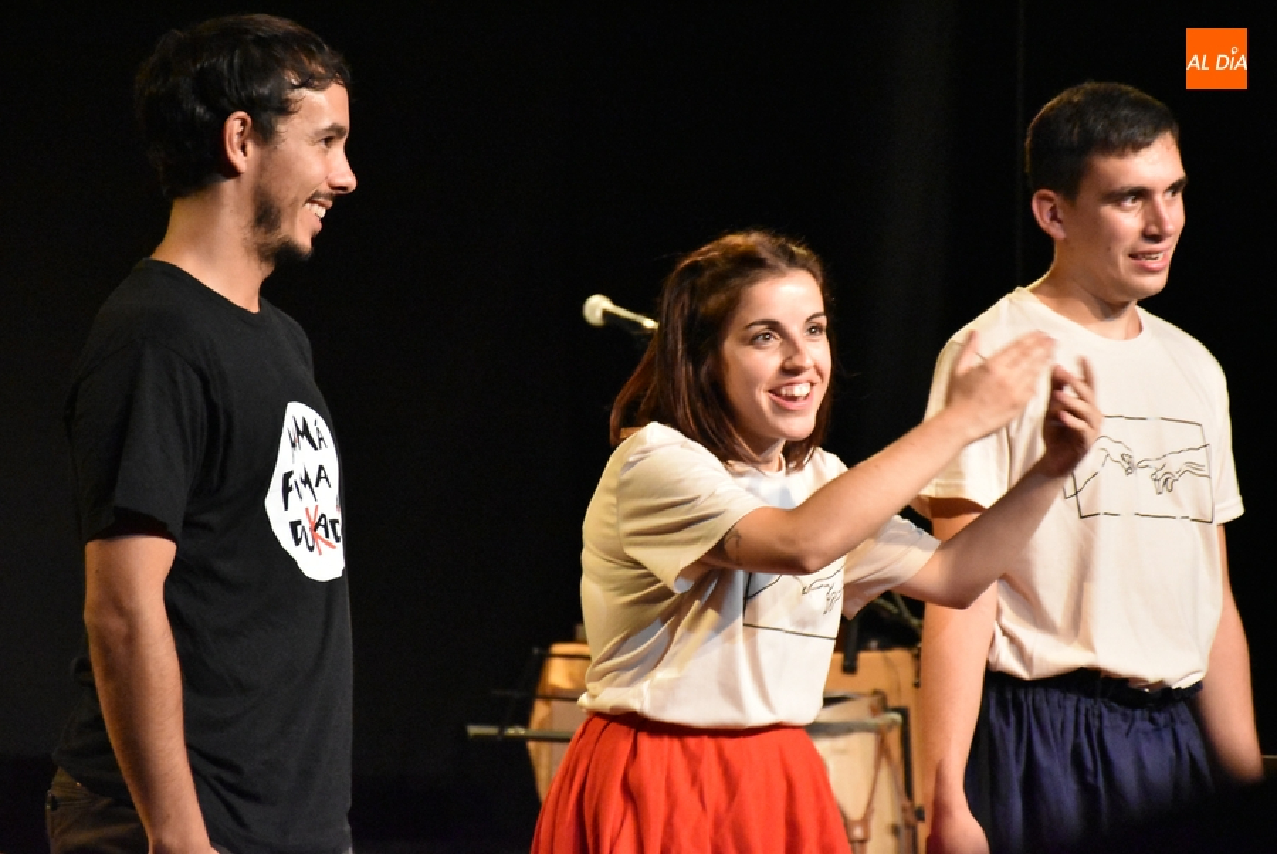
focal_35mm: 158
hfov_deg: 13.0
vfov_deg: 8.7
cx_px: 638
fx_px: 5592
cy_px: 427
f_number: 5.6
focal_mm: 105
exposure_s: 1/125
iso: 10000
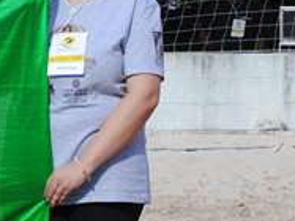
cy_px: 32
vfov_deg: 3.6
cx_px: -221
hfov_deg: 4.8
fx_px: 3470
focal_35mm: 407
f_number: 10
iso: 400
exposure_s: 1/400
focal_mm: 55
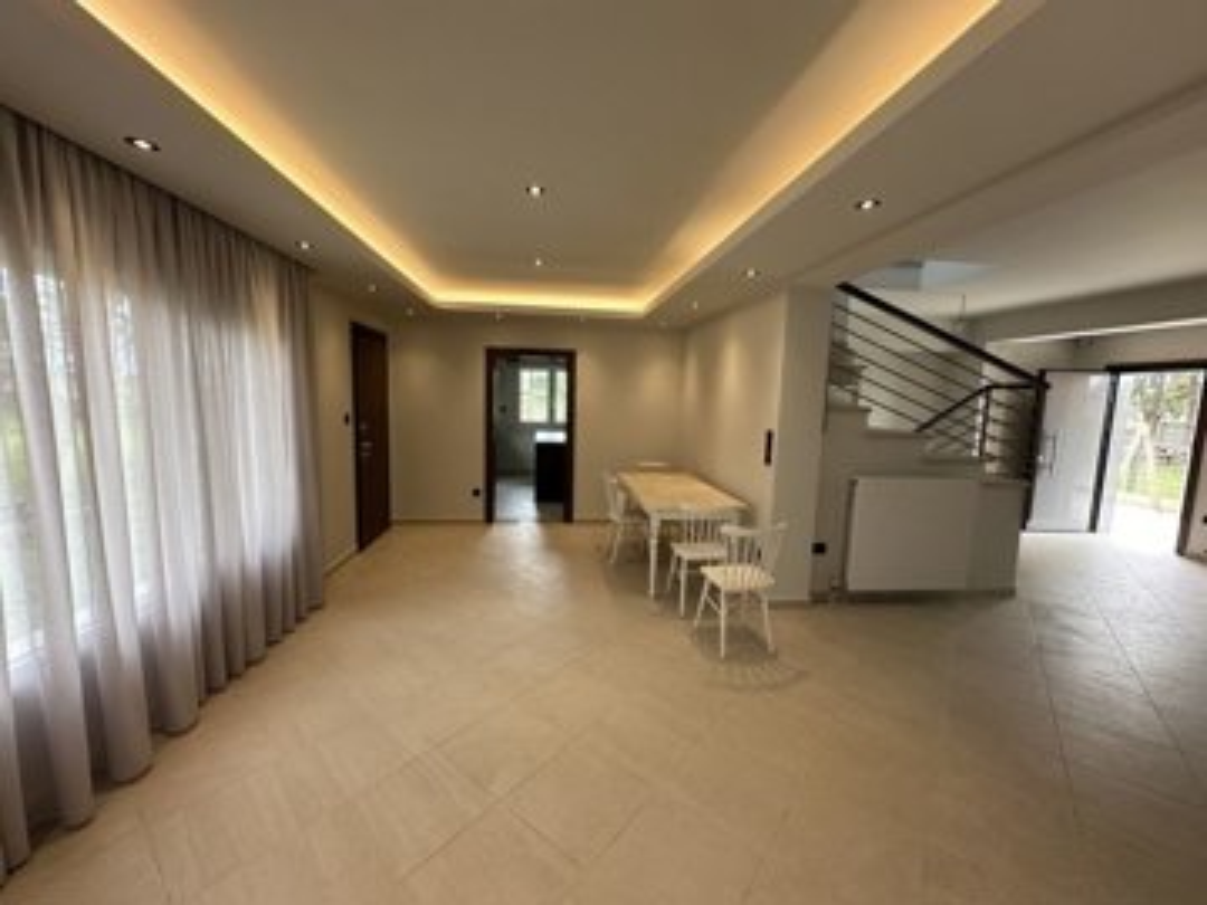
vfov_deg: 85.7
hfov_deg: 102.1
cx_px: 604
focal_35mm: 14
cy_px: 452
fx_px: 488
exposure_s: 1/100
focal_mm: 2.22
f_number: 2.2
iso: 100
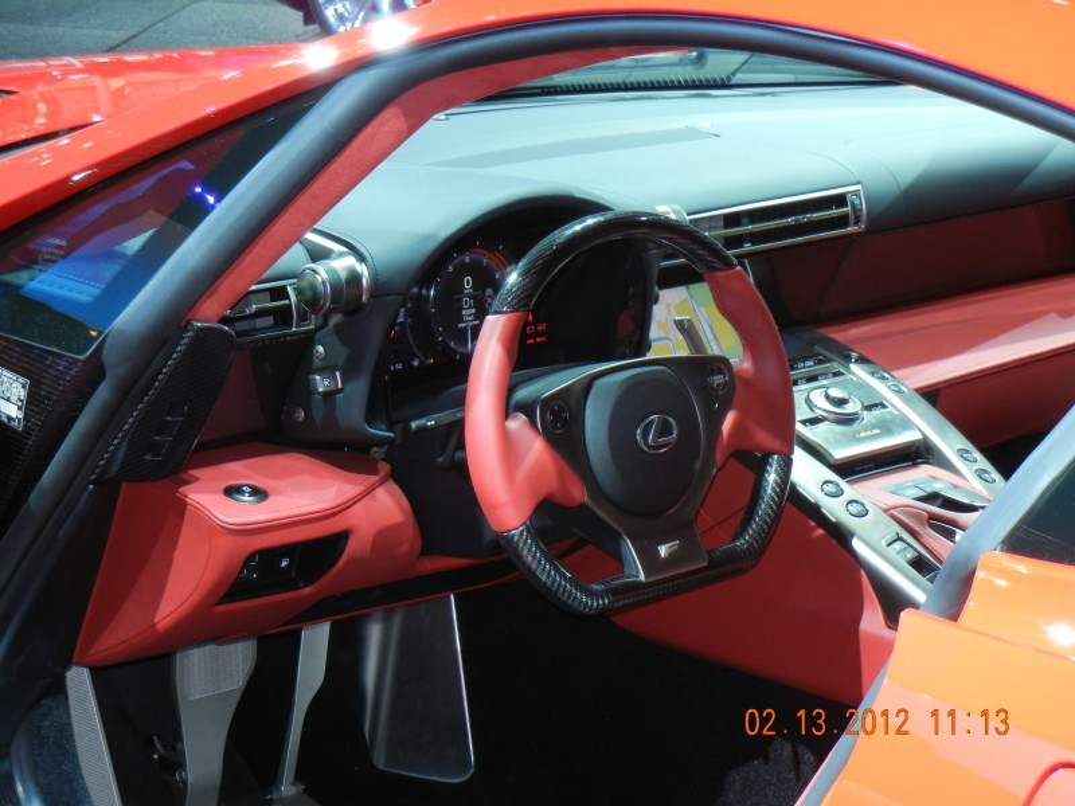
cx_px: 538
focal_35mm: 102
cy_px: 403
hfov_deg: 19.3
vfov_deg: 14.5
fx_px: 3168
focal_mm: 18.3
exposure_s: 1/30
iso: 400
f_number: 4.5
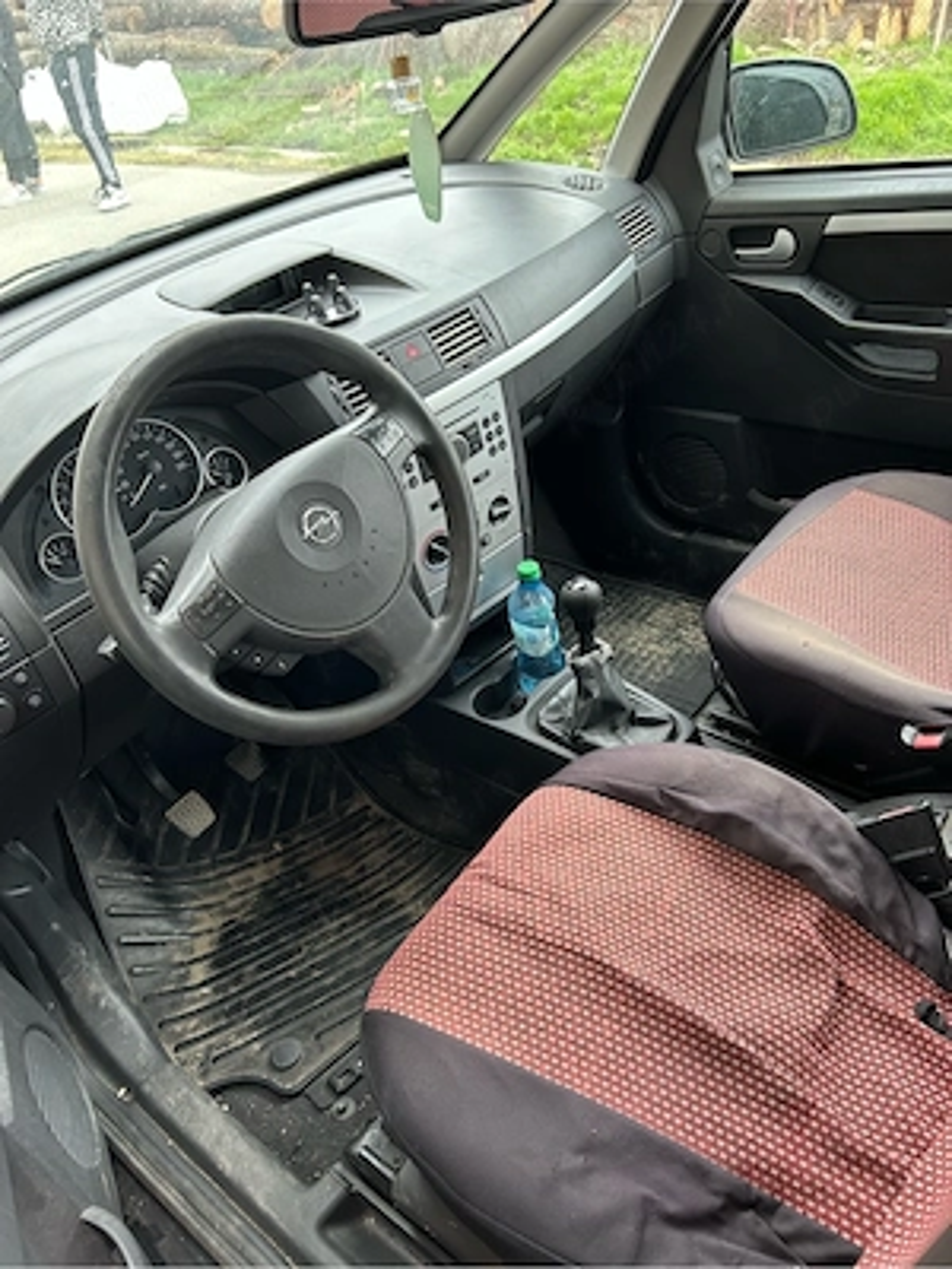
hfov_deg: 53.1
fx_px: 953
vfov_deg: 67.3
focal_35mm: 26
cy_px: 634
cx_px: 476
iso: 125
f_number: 1.5
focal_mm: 5.7
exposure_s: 1/83
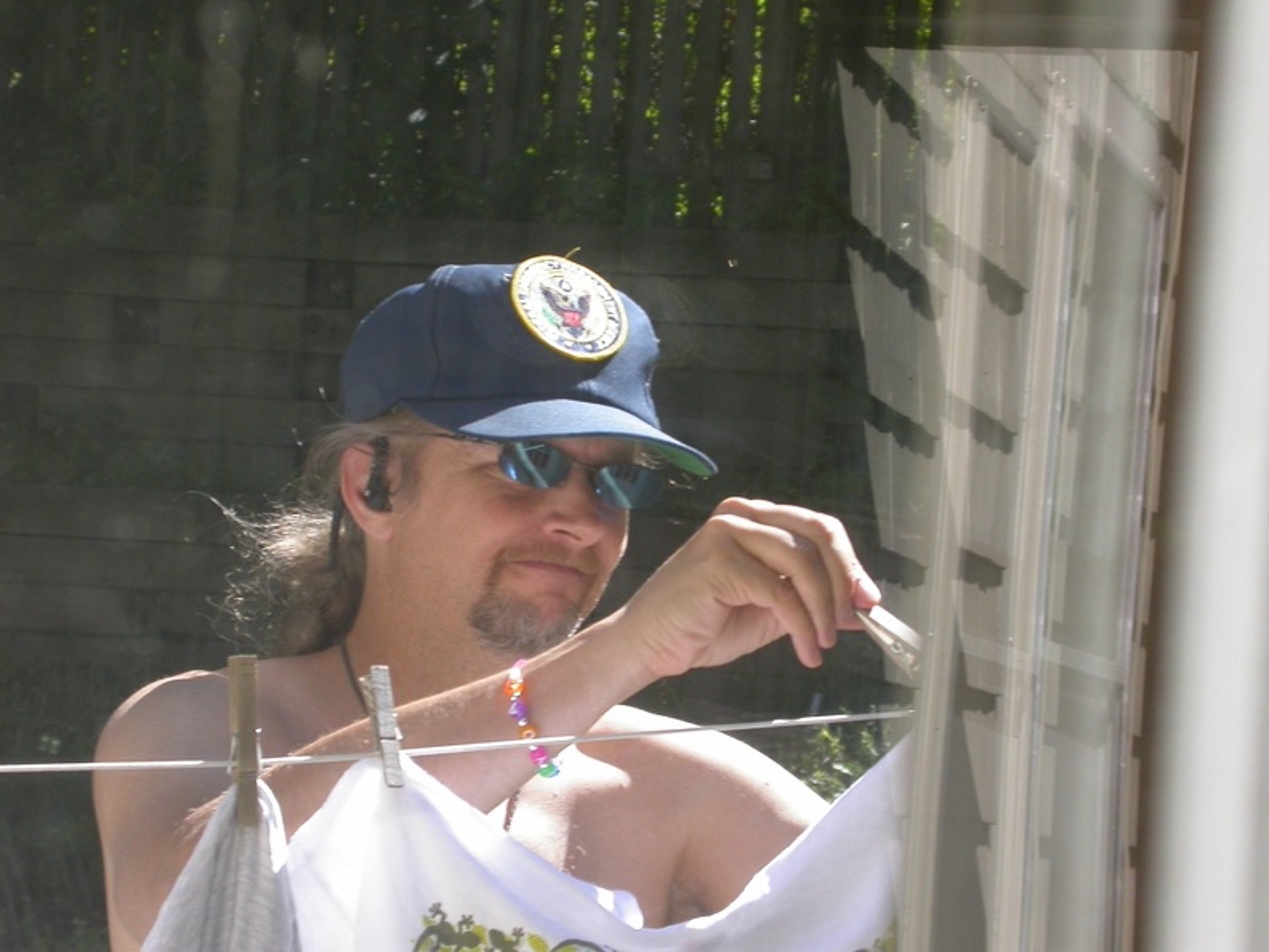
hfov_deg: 15.6
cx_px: 634
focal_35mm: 126
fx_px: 4619
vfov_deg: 11.8
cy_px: 476
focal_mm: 26.2
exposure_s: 1/166
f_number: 5.1
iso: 100
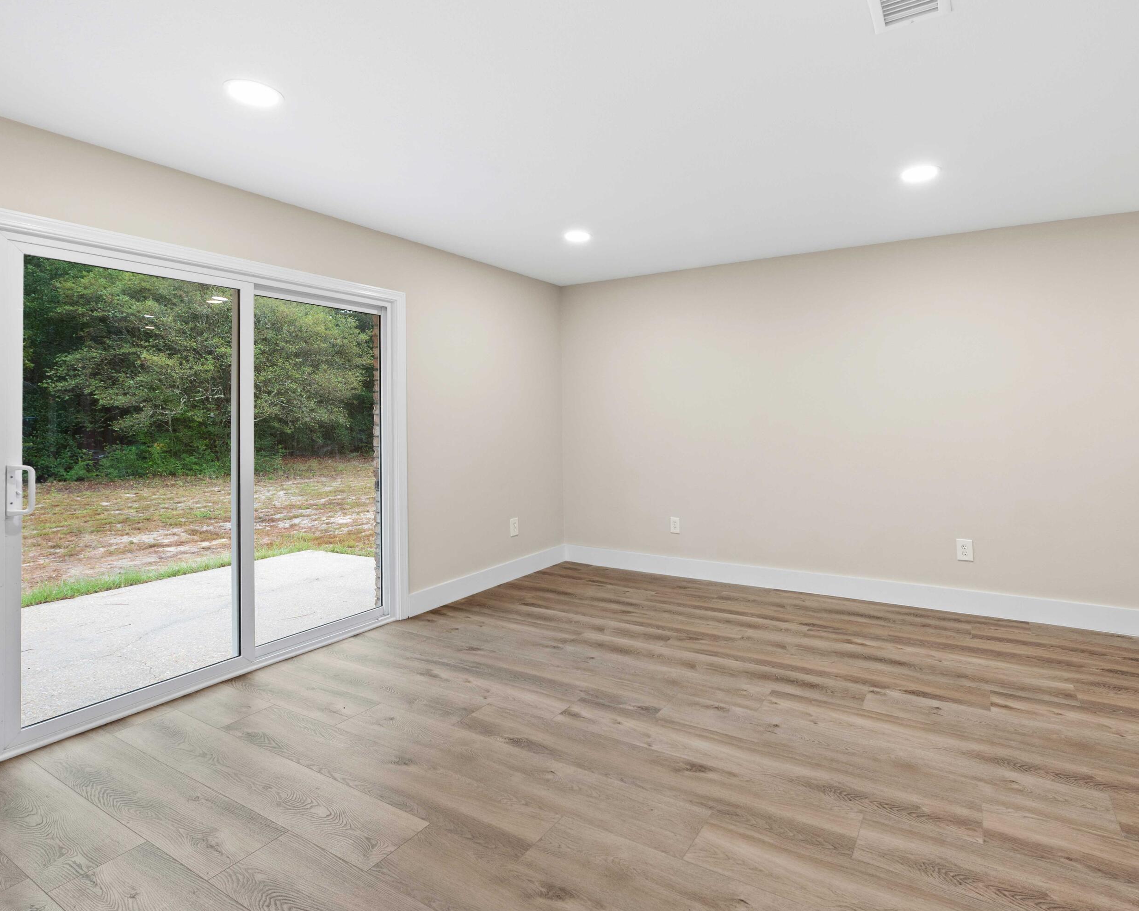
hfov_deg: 92.8
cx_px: 626
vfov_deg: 80.4
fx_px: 539
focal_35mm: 16
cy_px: 460
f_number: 8
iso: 500
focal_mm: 14
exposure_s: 1/1.67
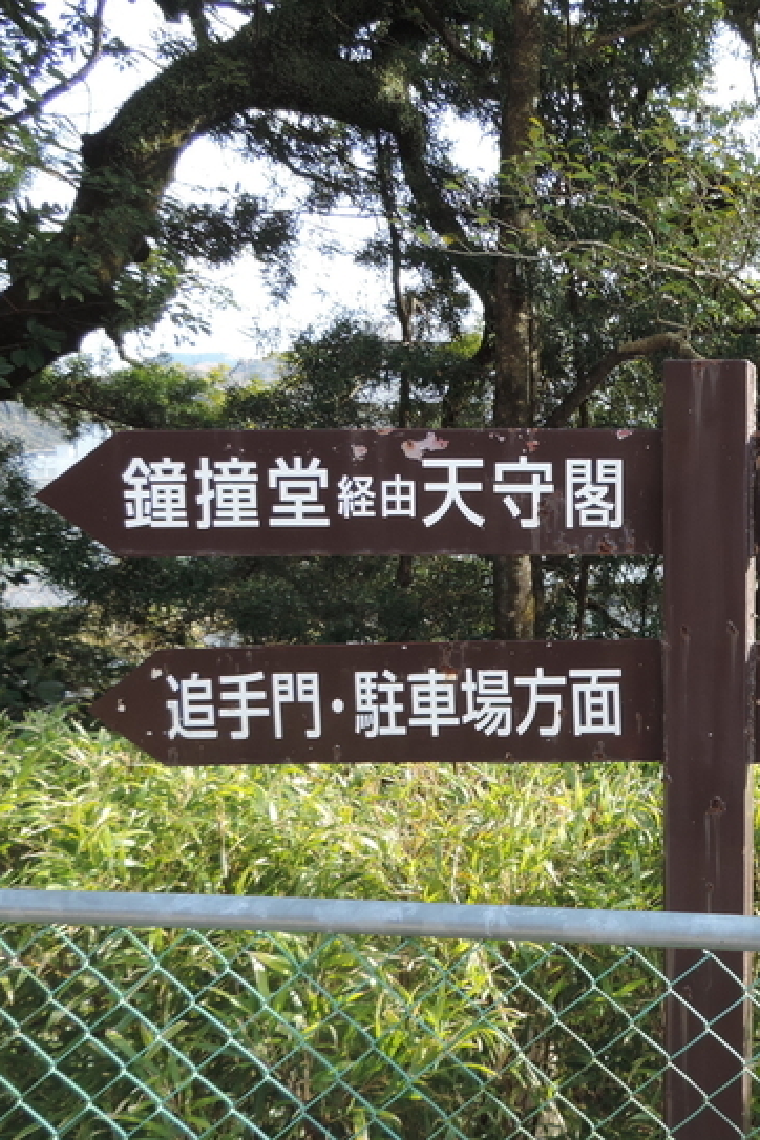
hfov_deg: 27.8
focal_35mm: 46
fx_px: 1457
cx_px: 729
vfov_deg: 42.7
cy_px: 577
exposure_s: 1/100
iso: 80
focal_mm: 5.3
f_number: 3.1
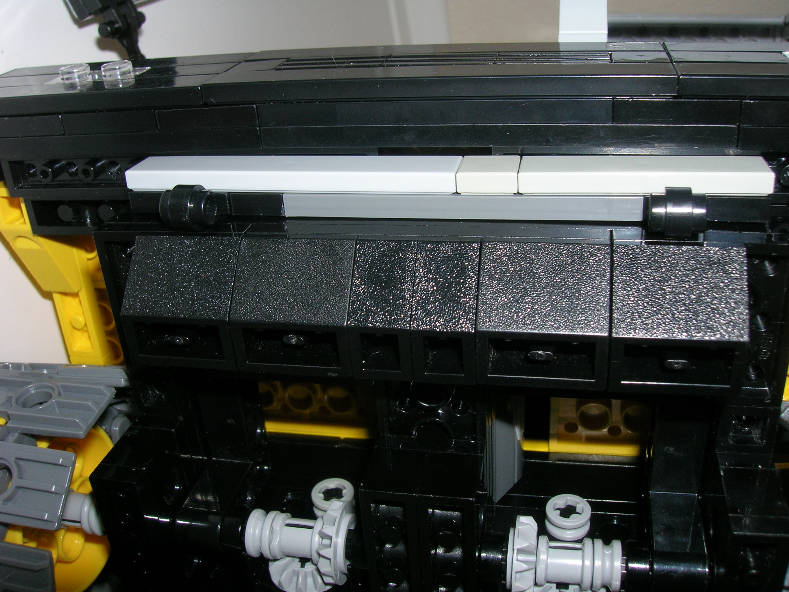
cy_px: 296
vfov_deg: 40.7
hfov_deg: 52.6
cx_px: 394
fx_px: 798
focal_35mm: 35
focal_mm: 5.8
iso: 50
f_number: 4.9
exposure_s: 1/60.1
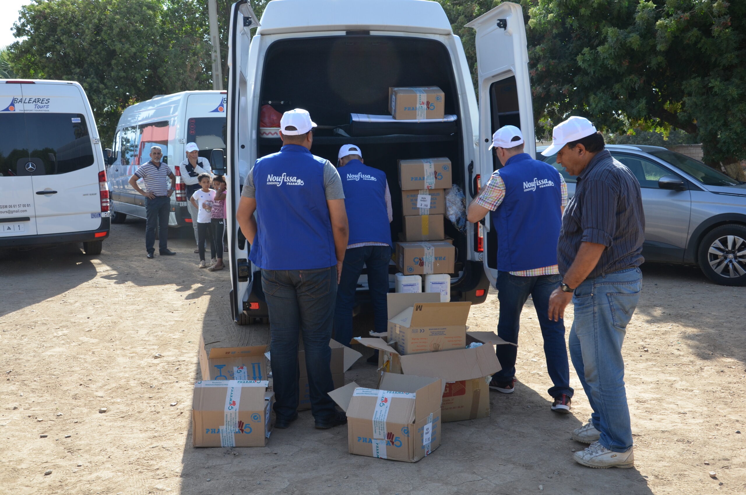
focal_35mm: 42
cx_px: 373
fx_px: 869
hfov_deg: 46.5
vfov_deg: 31.8
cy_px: 248
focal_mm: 28
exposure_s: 1/250
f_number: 8
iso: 200
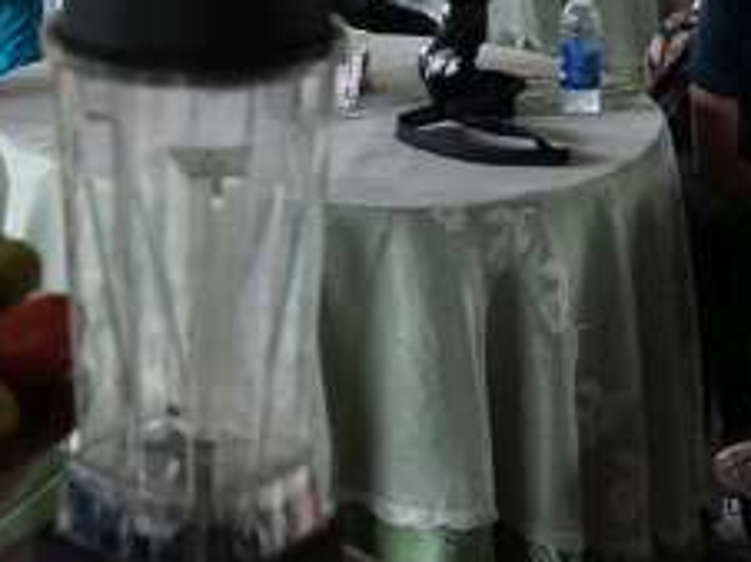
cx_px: 73
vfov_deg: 13.2
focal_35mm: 109
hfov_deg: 17.8
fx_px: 2362
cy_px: -138
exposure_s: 1/200
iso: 6400
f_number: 5
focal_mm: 32
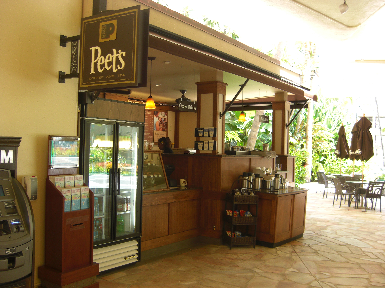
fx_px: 423
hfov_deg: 49.0
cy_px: 144
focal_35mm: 38
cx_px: 192
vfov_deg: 37.7
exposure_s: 1/60
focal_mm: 7.9
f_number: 2.8
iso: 100
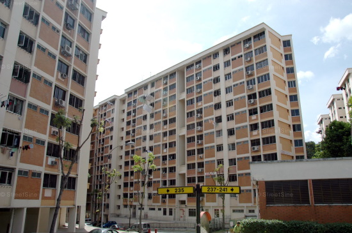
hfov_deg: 62.0
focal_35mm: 30
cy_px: 116
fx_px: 293
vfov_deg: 43.5
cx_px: 176
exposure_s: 1/500
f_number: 9
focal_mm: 20
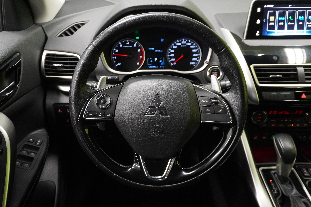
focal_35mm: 34
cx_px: 156
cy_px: 104
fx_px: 298
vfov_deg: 38.4
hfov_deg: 55.1
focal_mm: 23
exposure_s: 1/40
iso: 2000
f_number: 4
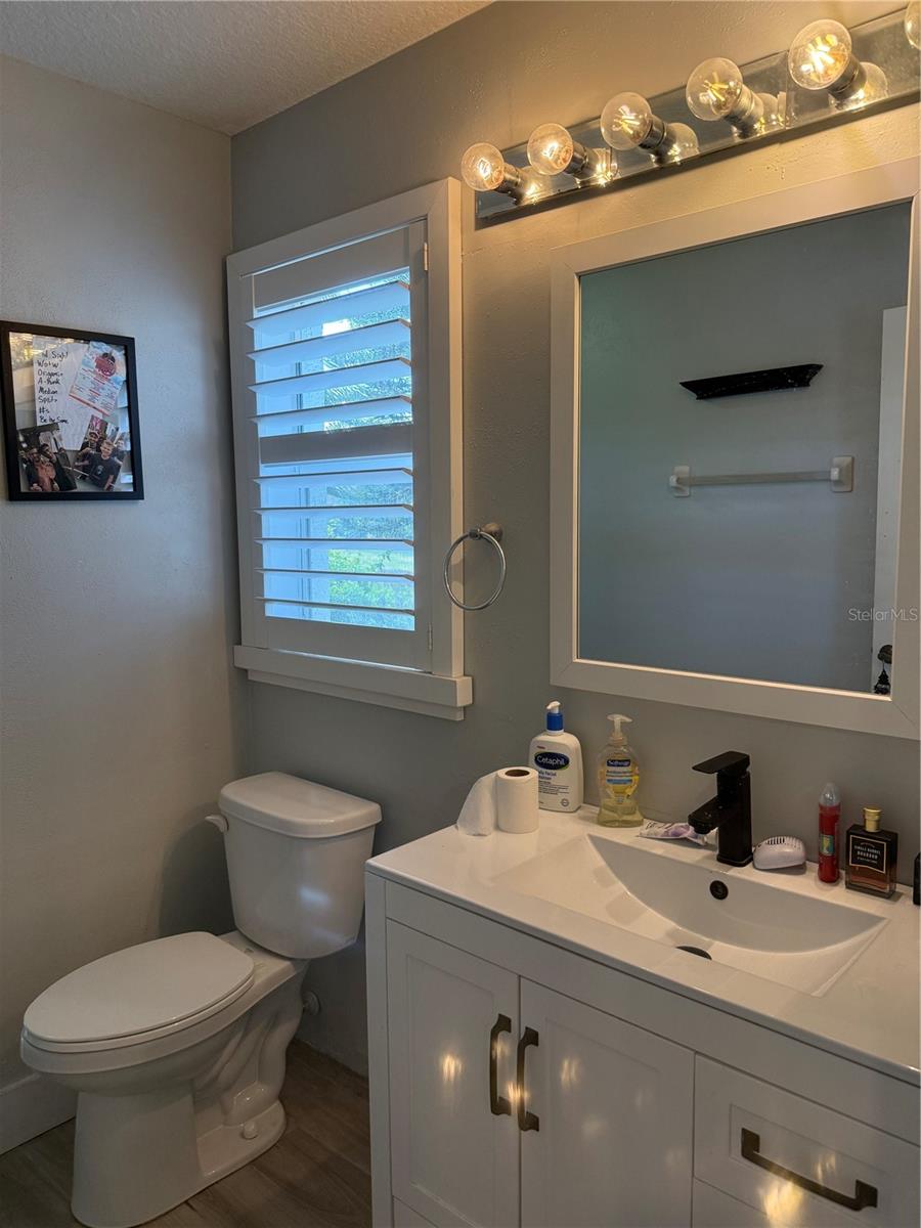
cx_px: 460
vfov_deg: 71.6
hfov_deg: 56.8
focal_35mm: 24
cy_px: 614
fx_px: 851
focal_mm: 6.76
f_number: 1.78
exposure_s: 1/157
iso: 200
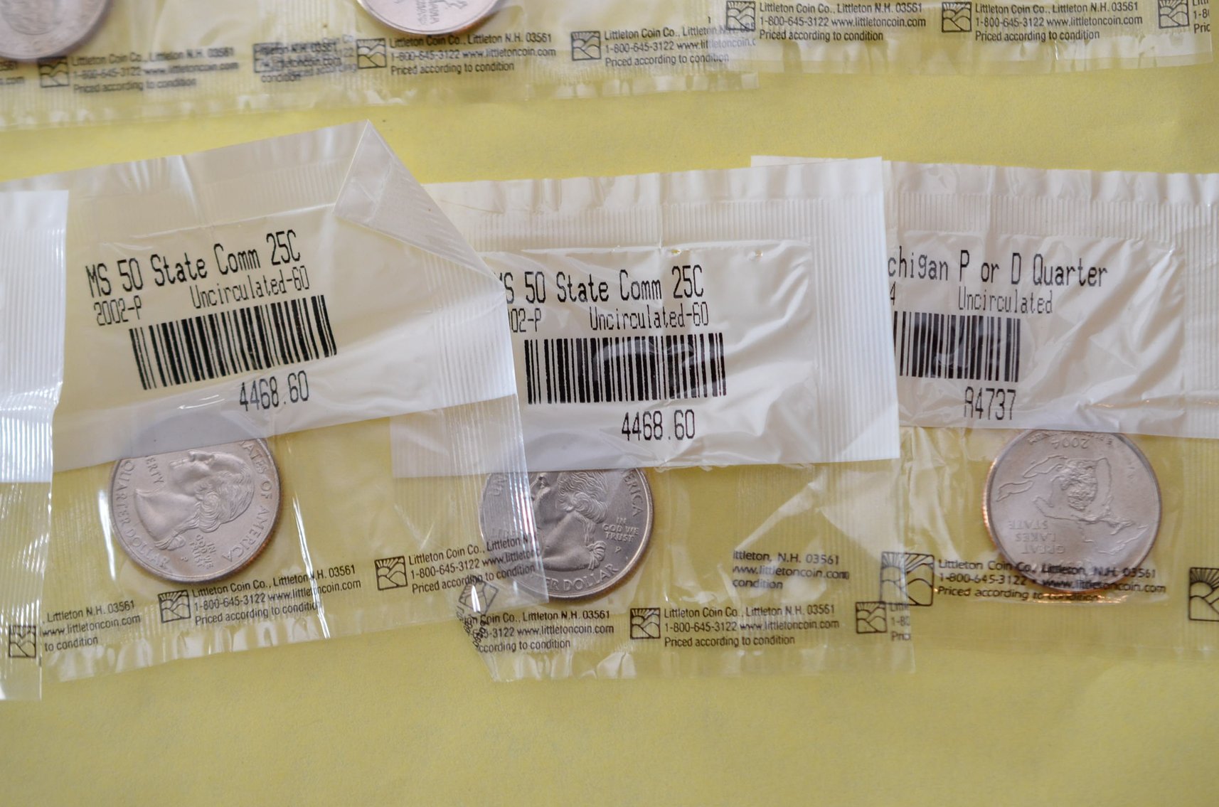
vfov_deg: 22.5
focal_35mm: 60
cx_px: 610
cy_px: 404
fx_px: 2027
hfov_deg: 33.5
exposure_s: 1/60
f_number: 4
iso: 800
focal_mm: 40
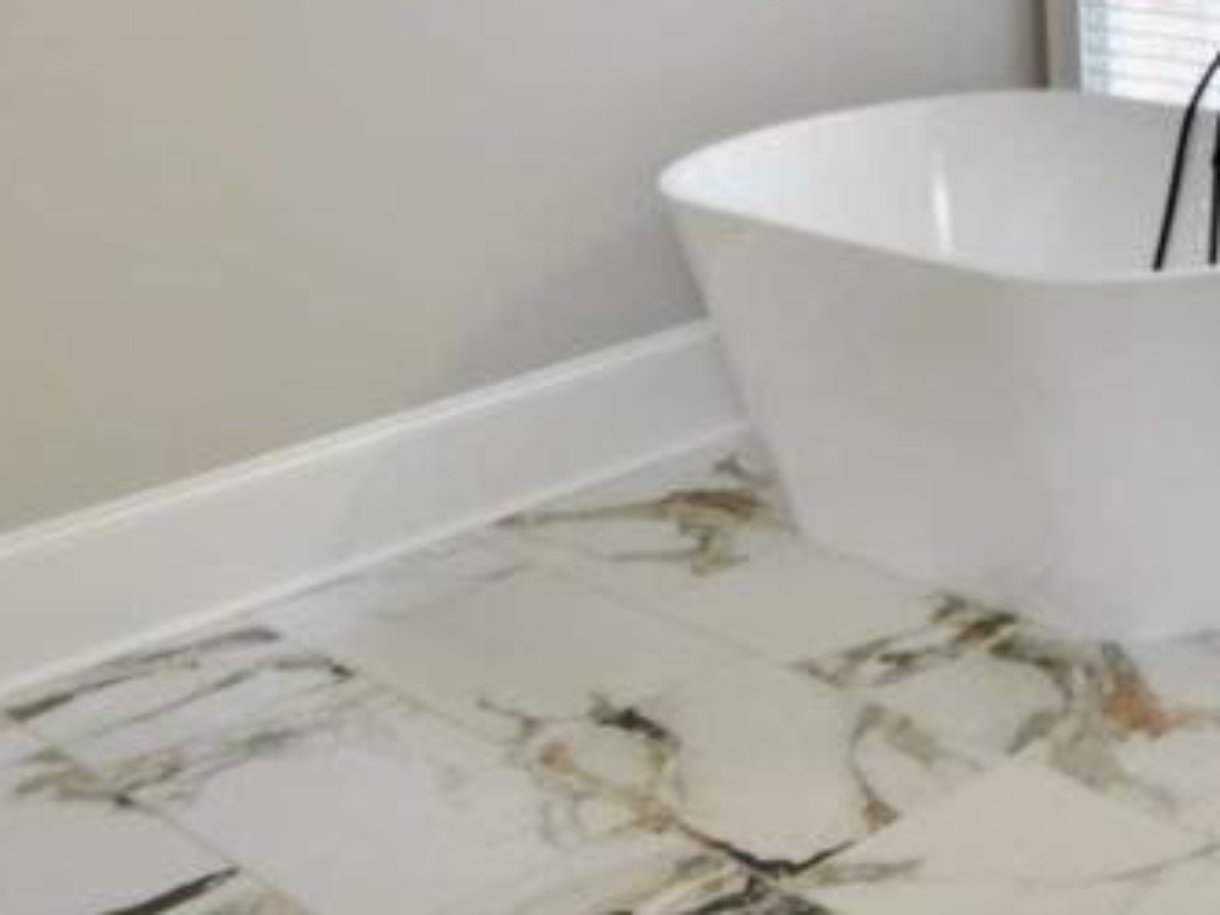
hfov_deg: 23.6
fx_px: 1833
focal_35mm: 52
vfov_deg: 23.8
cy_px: -351
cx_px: 2073
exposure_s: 1/60
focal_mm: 10
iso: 560
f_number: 4
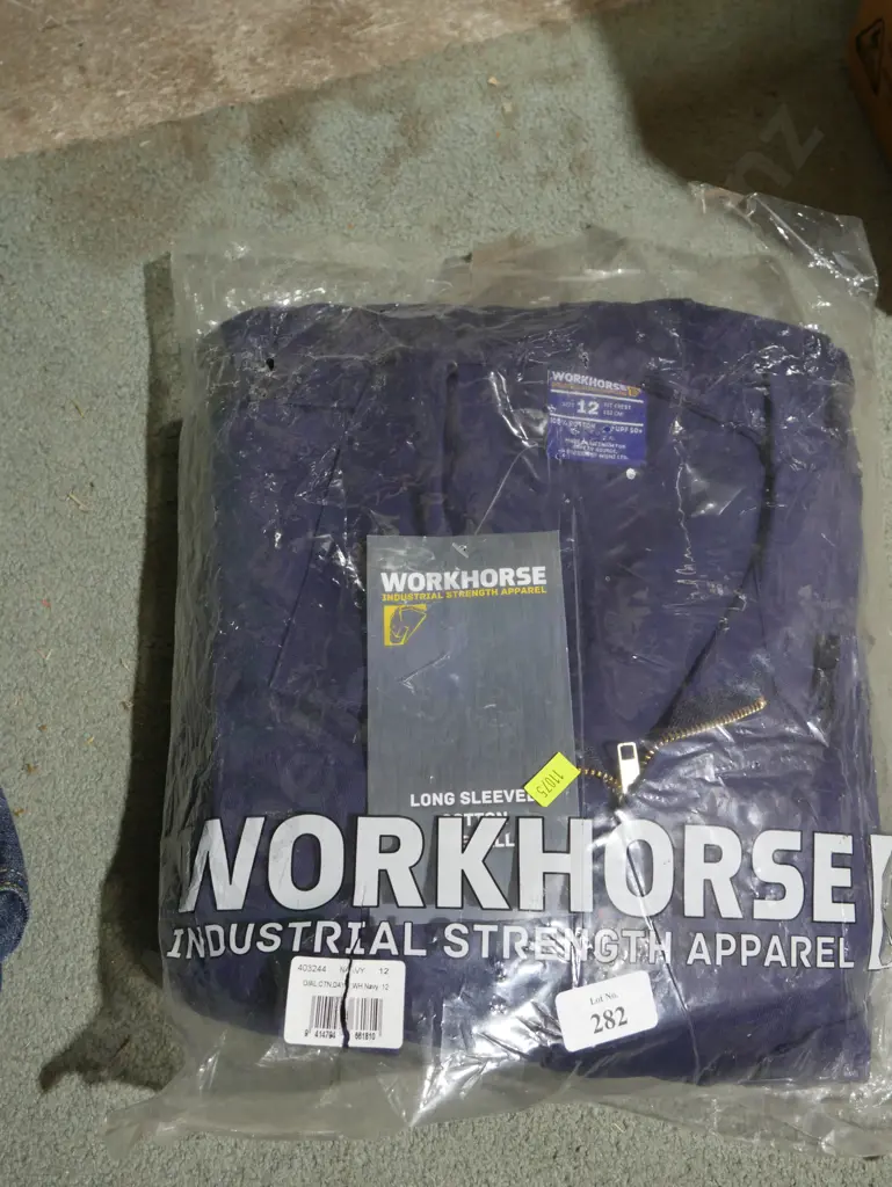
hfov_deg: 36.0
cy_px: 594
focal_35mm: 40
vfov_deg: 46.8
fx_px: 1373
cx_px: 446
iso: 1000
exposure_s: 1/60
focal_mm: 20
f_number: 4.5
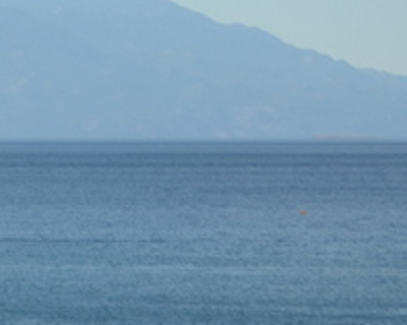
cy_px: -75
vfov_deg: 4.9
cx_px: -207
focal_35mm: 315
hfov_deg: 6.1
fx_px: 3788
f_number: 6.3
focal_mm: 55
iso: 100
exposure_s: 1/400
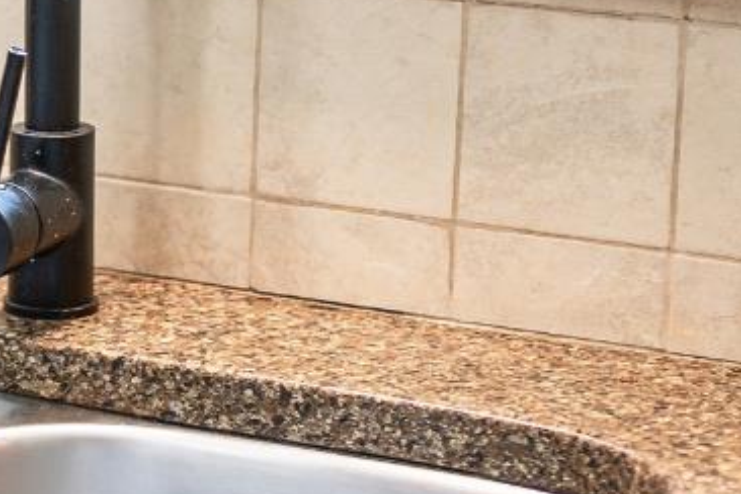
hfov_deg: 12.2
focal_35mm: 164
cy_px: 236
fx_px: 3375
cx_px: -192
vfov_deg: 8.4
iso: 320
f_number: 2.5
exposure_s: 1/60
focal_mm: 40
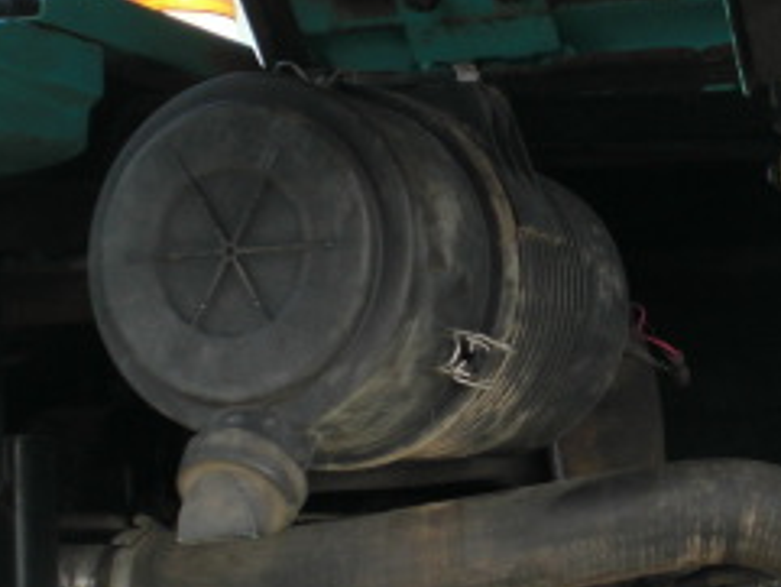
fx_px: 2280
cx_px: 752
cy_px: 558
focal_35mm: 101
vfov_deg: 14.5
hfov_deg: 19.0
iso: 64
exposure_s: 1/320
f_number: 3.1
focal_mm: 6.3
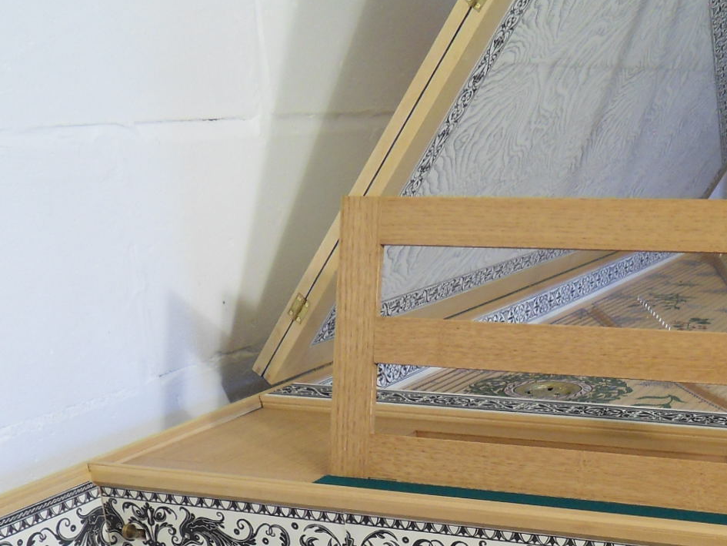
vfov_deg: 26.3
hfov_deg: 35.5
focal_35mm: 52
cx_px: 591
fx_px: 1092
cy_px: 564
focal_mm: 4.2
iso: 100
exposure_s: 1/45
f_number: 3.3
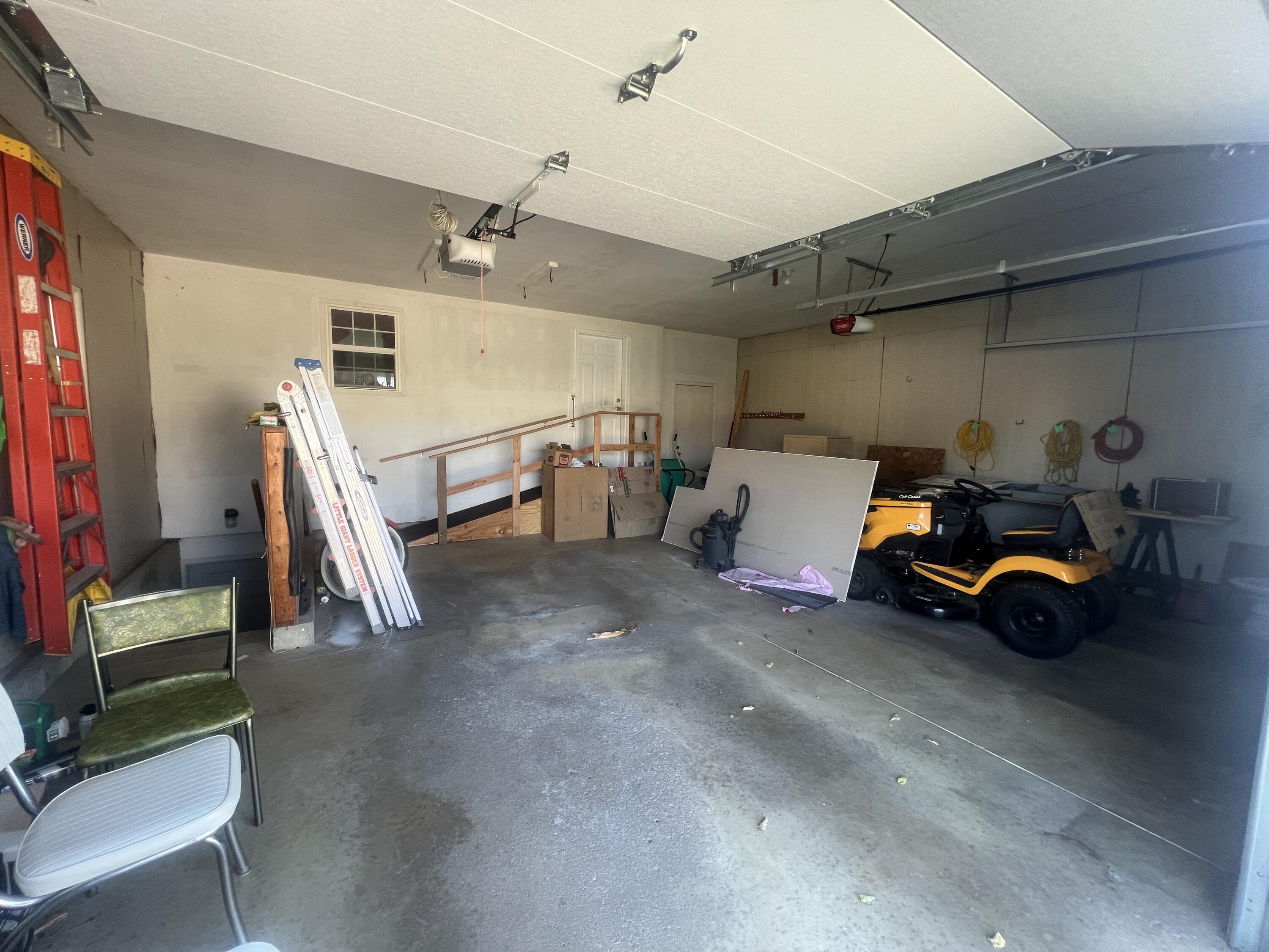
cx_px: 634
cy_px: 476
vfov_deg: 89.9
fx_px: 477
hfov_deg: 106.2
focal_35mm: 13
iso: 100
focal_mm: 1.57
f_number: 1.8
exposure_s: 1/99
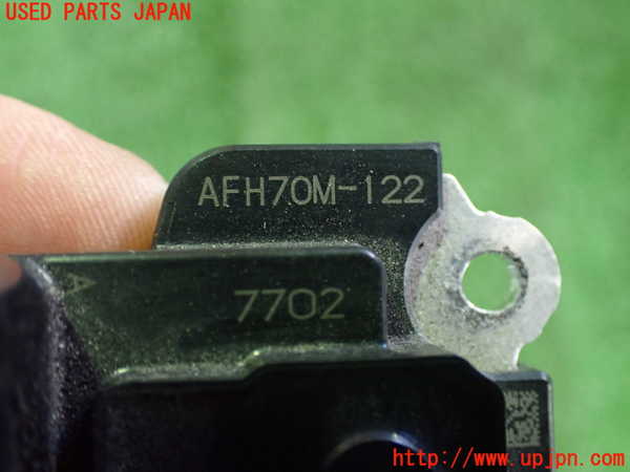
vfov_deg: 37.7
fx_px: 692
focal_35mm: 38
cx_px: 315
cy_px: 236
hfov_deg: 49.0
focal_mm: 6.83
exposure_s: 1/40
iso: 800
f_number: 2.7
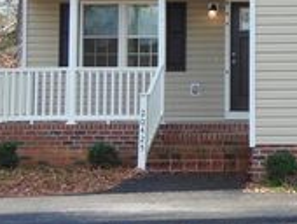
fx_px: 859
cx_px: 363
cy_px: 45
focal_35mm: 100
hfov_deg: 18.5
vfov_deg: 14.7
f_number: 3.9
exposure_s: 1/320
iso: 125
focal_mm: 6
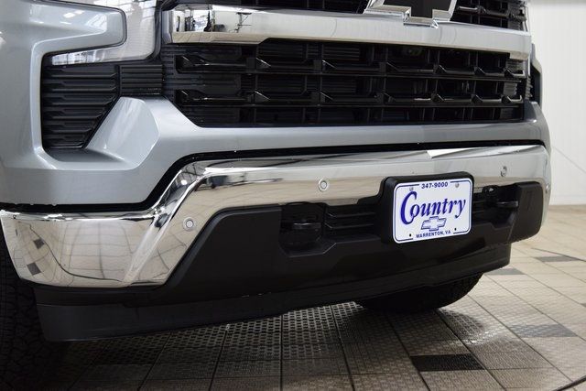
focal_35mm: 57
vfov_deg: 23.8
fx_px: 928
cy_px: 196
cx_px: 293
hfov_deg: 35.0
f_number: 6.3
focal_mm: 38
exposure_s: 1/60
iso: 1600
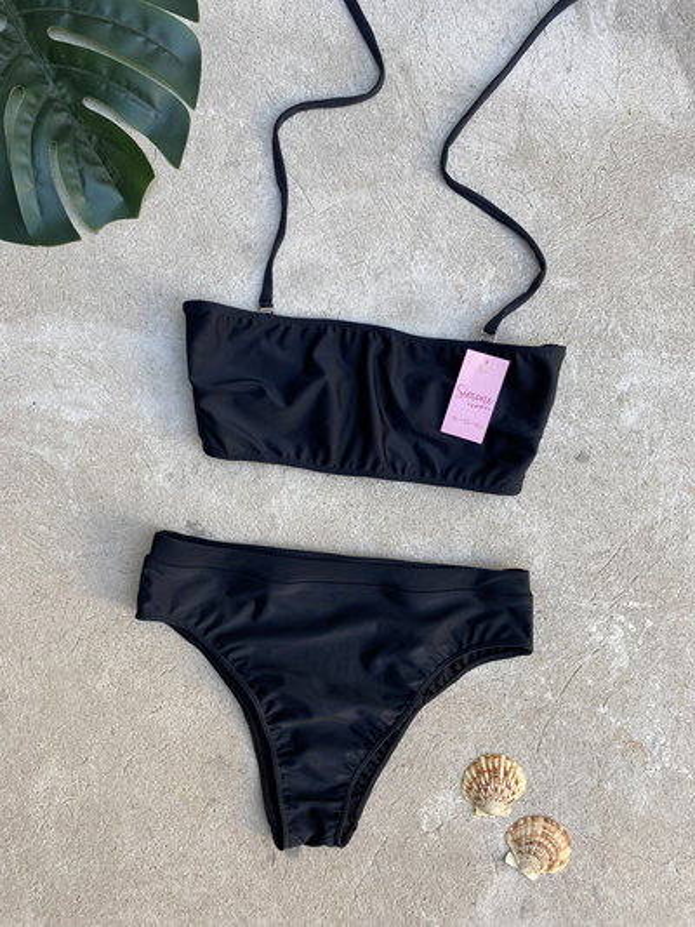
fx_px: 696
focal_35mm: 26
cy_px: 464
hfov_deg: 53.1
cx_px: 348
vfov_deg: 67.3
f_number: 1.8
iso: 50
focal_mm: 4.25
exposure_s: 1/121
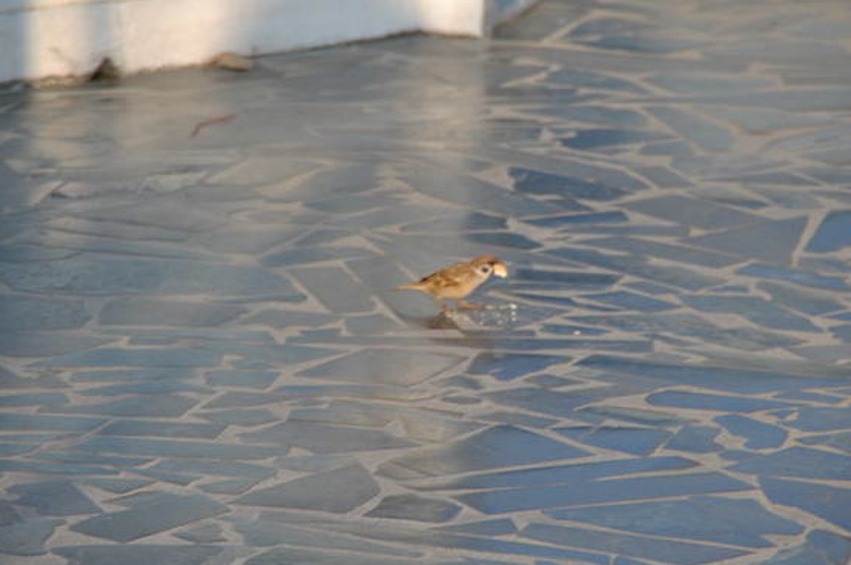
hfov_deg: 6.3
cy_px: 285
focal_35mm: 325
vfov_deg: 4.2
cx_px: 452
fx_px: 7674
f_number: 6.3
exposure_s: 1/200
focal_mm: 200
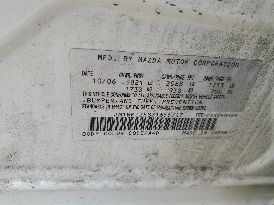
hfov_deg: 67.3
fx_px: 206
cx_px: 137
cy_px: 102
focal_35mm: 26
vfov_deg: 53.1
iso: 50
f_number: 1.5
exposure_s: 1/667
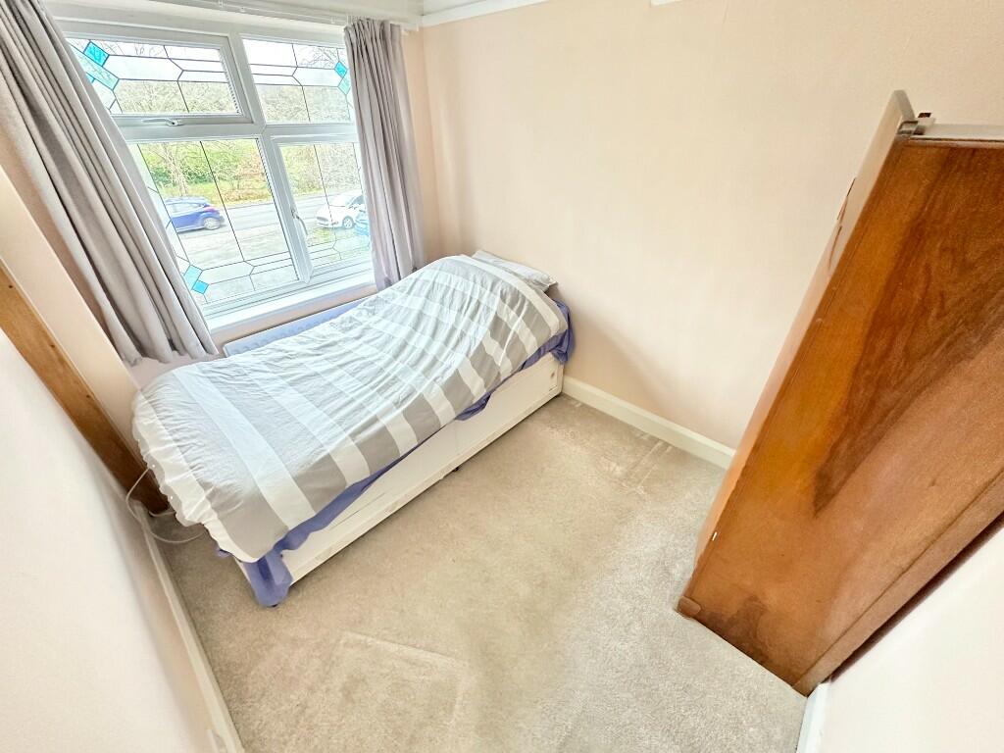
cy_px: 376
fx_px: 406
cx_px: 502
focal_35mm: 14
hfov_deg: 102.1
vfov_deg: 85.7
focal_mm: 2.22
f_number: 2.2
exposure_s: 1/60
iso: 500
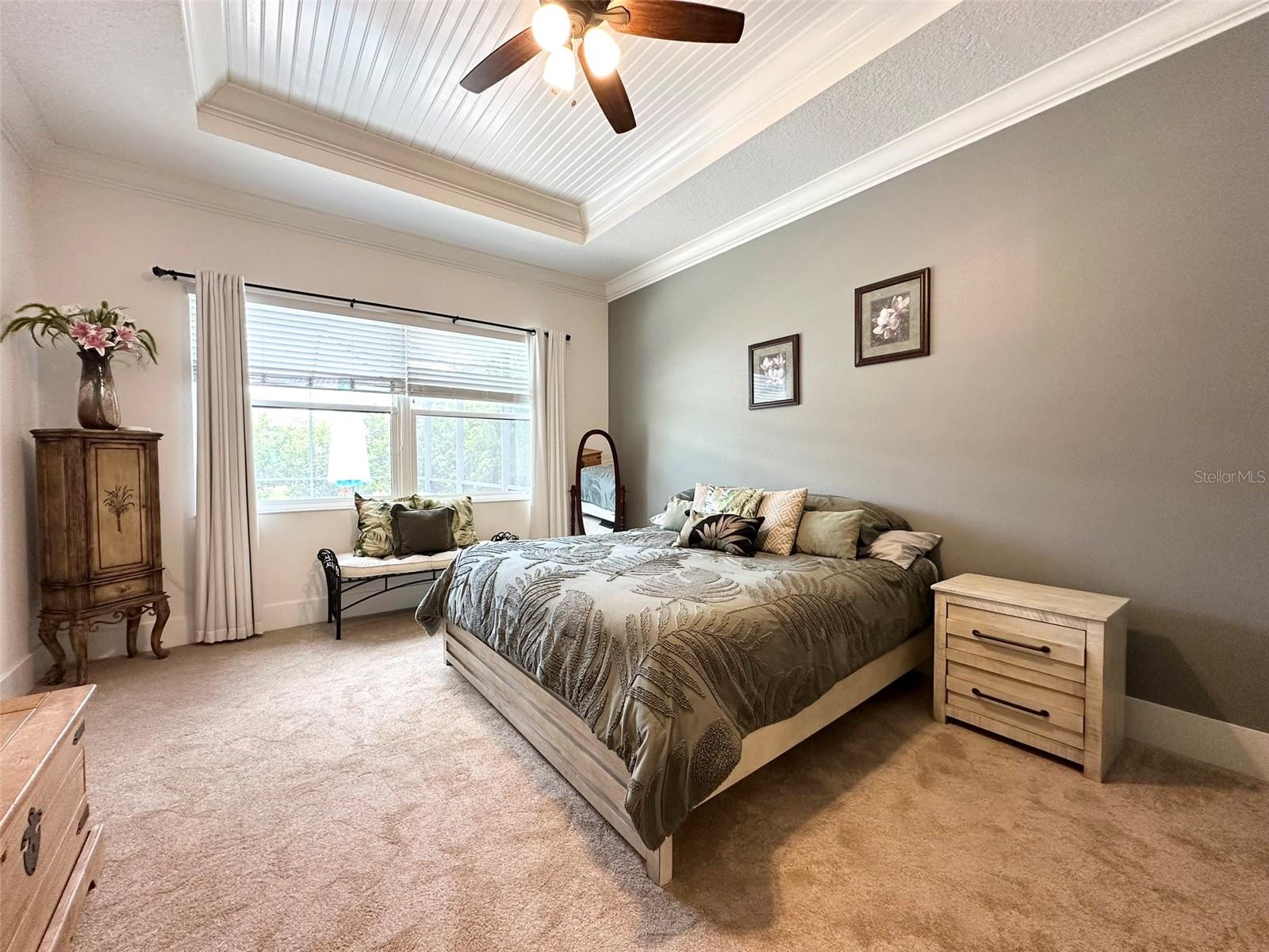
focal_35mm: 14
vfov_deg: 85.7
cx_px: 634
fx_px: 513
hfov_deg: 102.1
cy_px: 476
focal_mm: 2.22
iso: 160
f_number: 2.2
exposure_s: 1/60
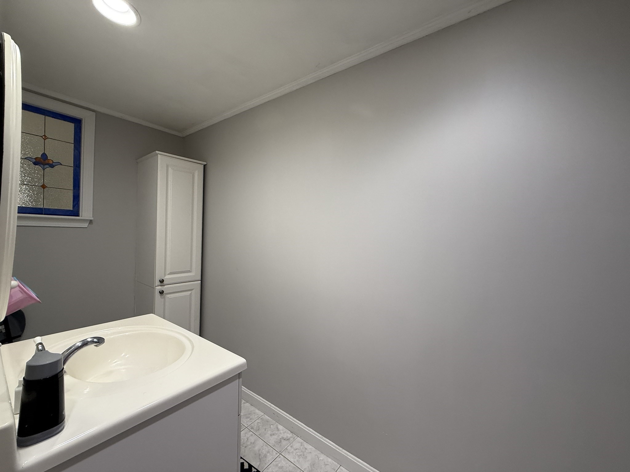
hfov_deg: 102.1
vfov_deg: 85.7
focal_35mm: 14
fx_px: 255
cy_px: 236
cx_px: 315
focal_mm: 2.22
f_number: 2.2
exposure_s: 1/120
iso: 160
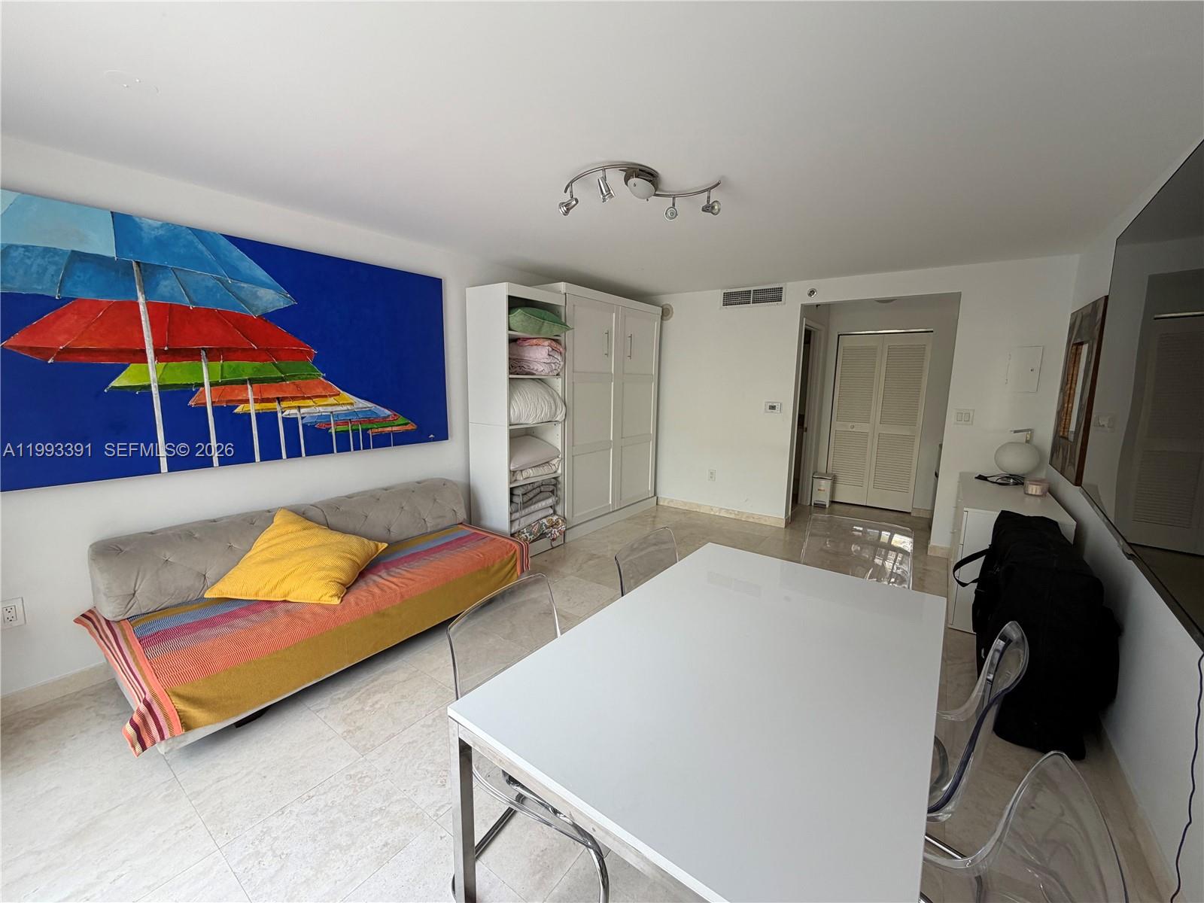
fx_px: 487
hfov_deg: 102.1
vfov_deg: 85.7
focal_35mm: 14
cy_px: 452
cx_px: 602
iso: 80
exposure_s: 1/121
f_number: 2.2
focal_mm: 2.22
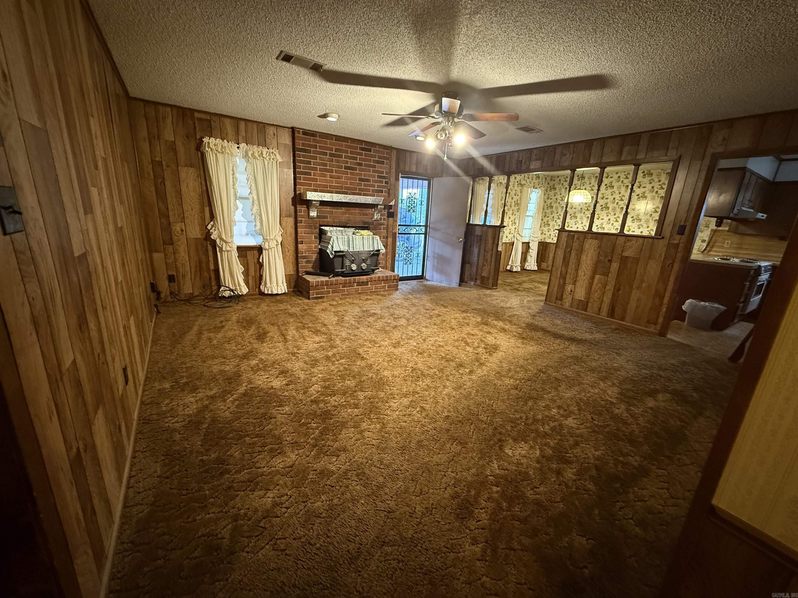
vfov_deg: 85.7
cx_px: 399
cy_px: 299
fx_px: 323
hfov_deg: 102.1
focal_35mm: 14
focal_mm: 2.22
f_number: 2.2
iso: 1000
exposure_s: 1/40
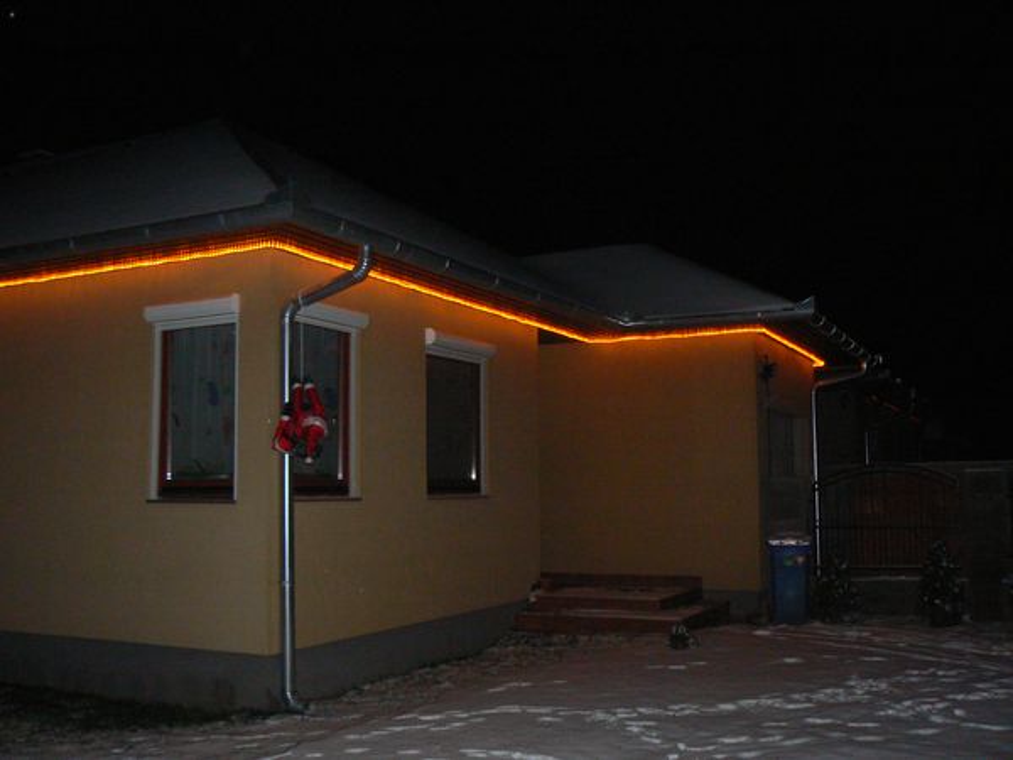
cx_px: 506
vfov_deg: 39.7
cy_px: 380
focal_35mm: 36
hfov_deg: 51.4
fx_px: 1054
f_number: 2.8
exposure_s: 1/30
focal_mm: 6
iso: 200
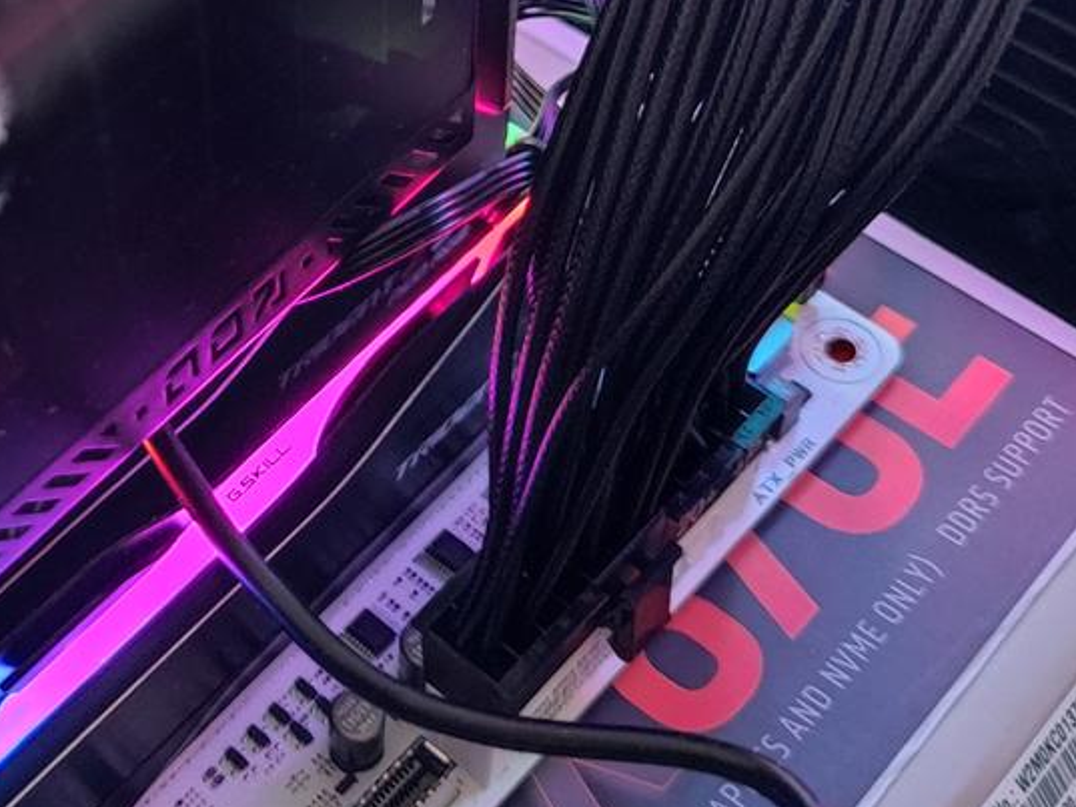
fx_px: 2083
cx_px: 18
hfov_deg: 27.4
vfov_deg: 21.0
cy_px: -43
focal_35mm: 67
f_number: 1.85
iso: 1072
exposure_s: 1/18
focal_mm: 6.78
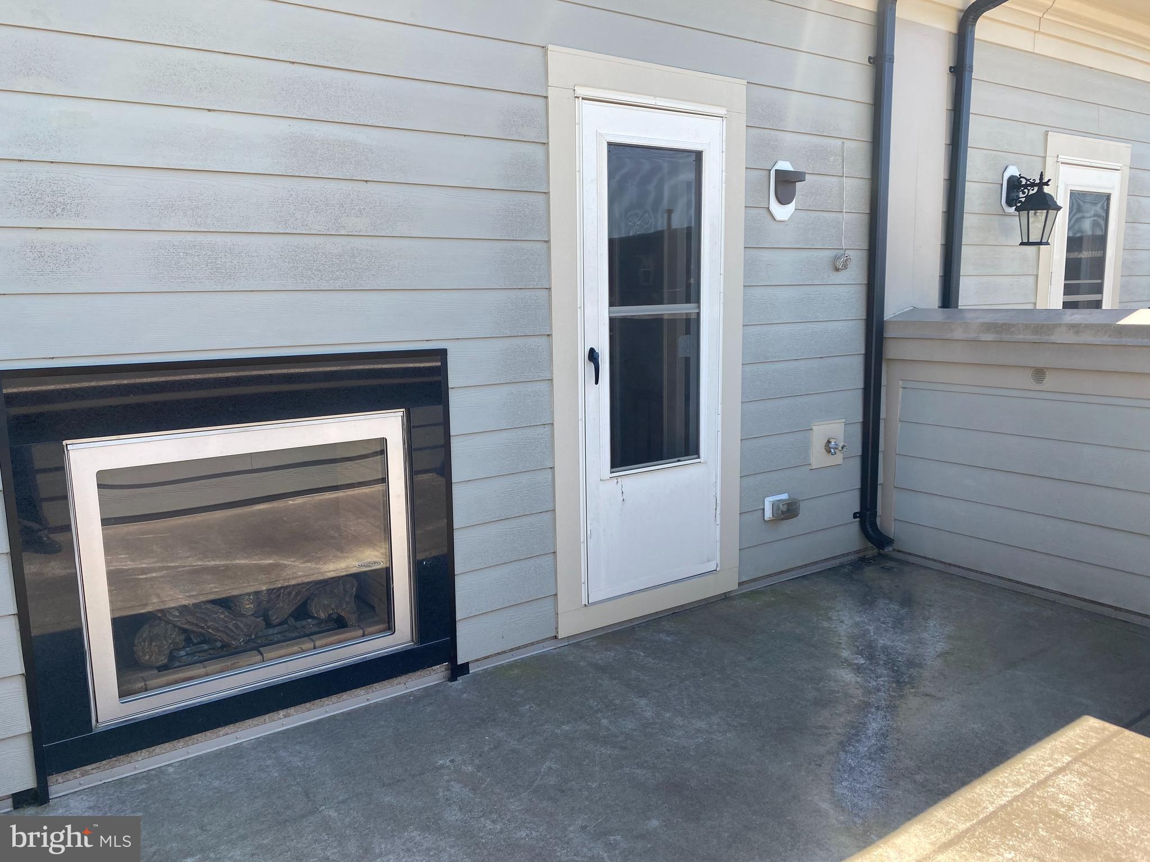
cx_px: 575
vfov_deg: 53.1
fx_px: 864
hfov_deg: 67.3
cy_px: 431
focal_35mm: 26
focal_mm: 4.25
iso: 32
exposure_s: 1/597
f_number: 1.8
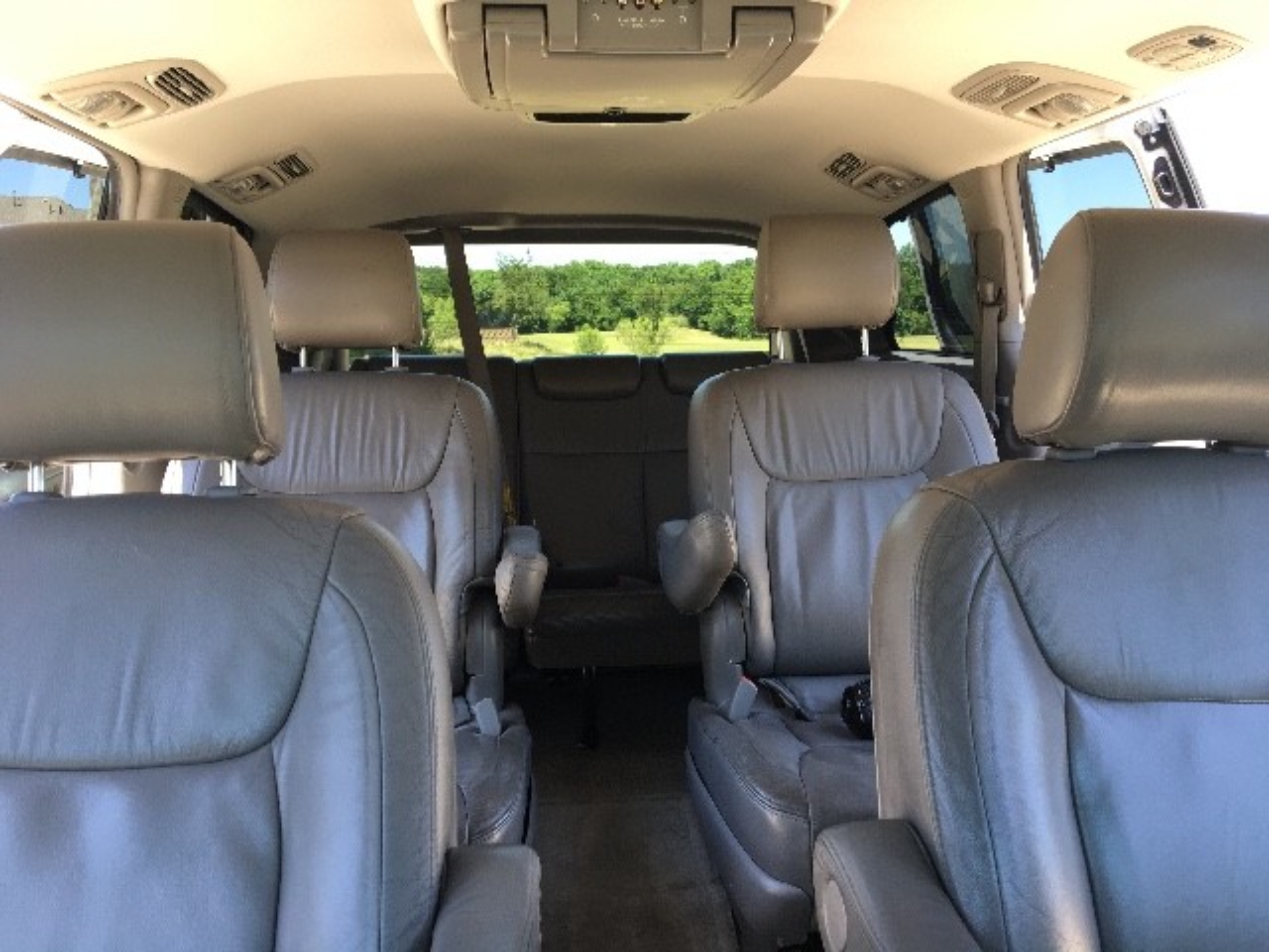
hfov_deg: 61.7
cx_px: 634
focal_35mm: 29
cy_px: 476
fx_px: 1063
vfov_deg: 48.2
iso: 40
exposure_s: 1/120
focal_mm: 4.15
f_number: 2.2
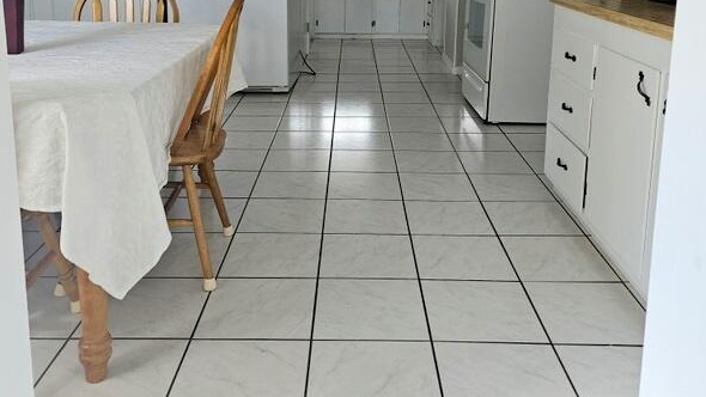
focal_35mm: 34
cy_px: 51
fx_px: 637
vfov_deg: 33.1
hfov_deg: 58.0
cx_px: 358
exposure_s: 1/207
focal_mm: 5.4
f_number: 1.8
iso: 200
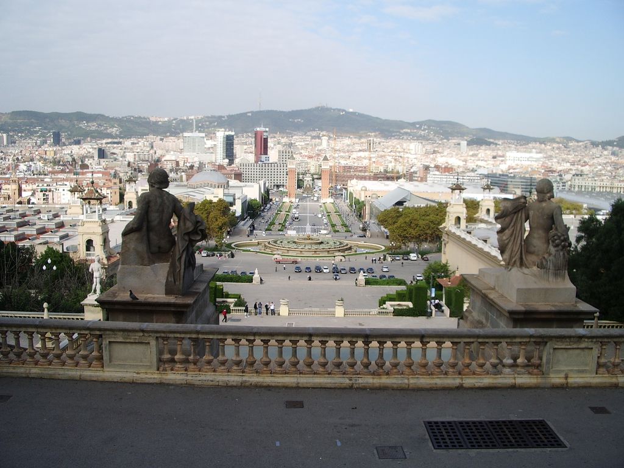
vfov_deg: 40.7
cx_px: 312
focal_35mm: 35
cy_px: 234
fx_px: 631
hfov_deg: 52.6
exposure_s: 1/320
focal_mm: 5.8
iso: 50
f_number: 4.3
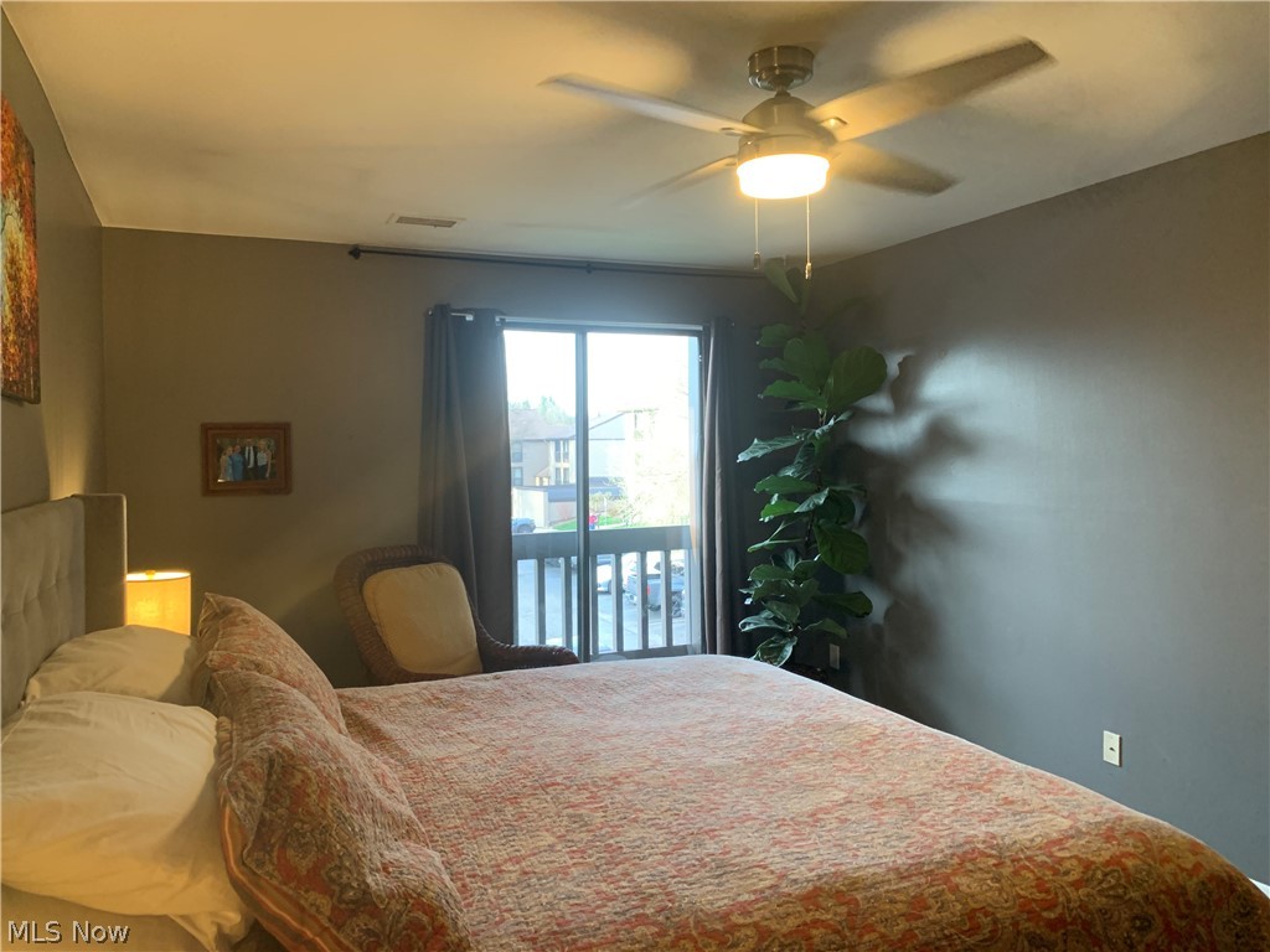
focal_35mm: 26
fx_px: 954
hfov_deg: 67.3
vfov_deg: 53.1
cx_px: 635
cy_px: 476
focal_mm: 4.25
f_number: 1.8
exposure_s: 1/60
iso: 200
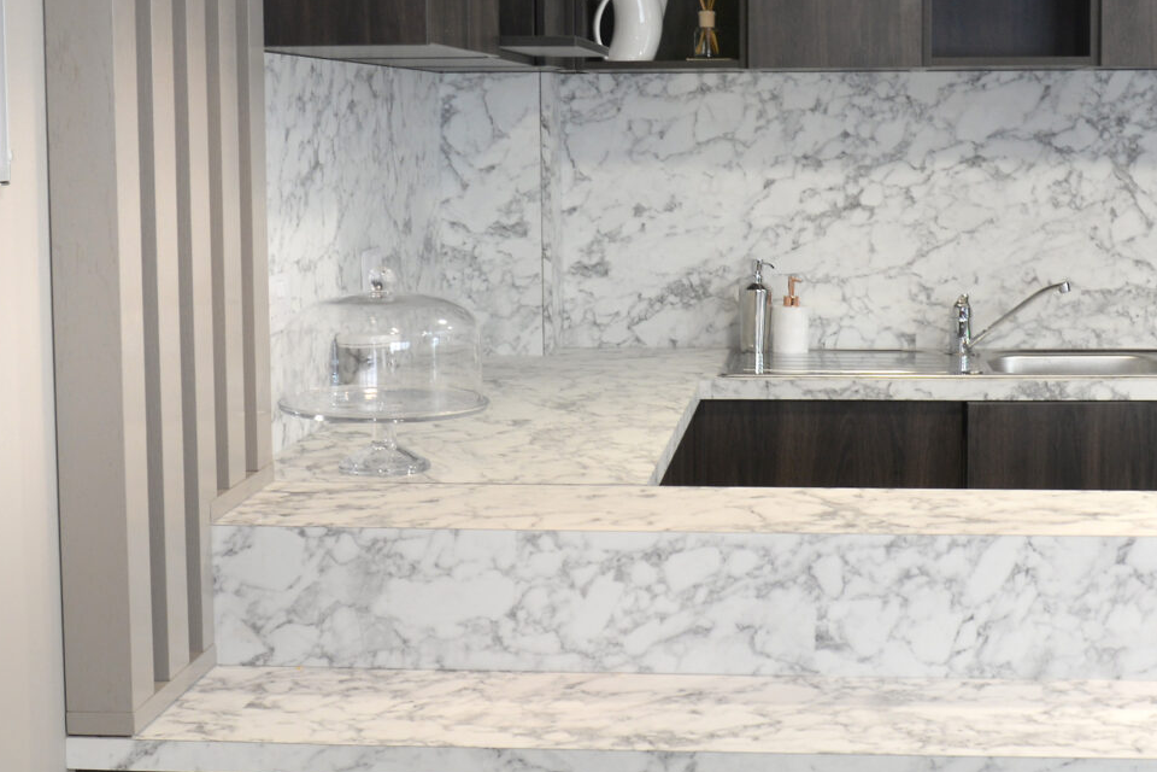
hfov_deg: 31.4
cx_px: 666
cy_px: 283
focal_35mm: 64
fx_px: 2057
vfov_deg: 21.2
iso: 500
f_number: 6.3
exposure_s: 1/40
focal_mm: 24
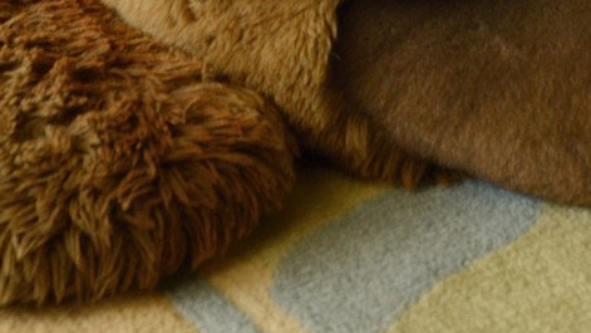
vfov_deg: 8.7
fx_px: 2006
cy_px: -446
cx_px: 269
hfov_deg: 16.8
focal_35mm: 128
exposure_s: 1/160
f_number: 5.6
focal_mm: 36
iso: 800
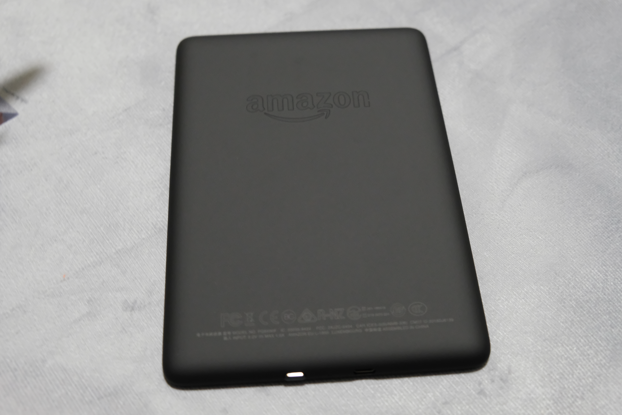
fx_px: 691
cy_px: 208
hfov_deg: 48.4
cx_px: 311
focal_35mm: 40
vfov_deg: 33.4
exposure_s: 1/8.5
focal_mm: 26.5
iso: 3200
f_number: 4
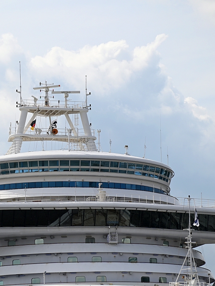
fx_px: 1441
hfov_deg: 8.5
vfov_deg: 11.4
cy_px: 143
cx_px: 74
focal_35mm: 174
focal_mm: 120
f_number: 6.3
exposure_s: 1/640
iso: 100
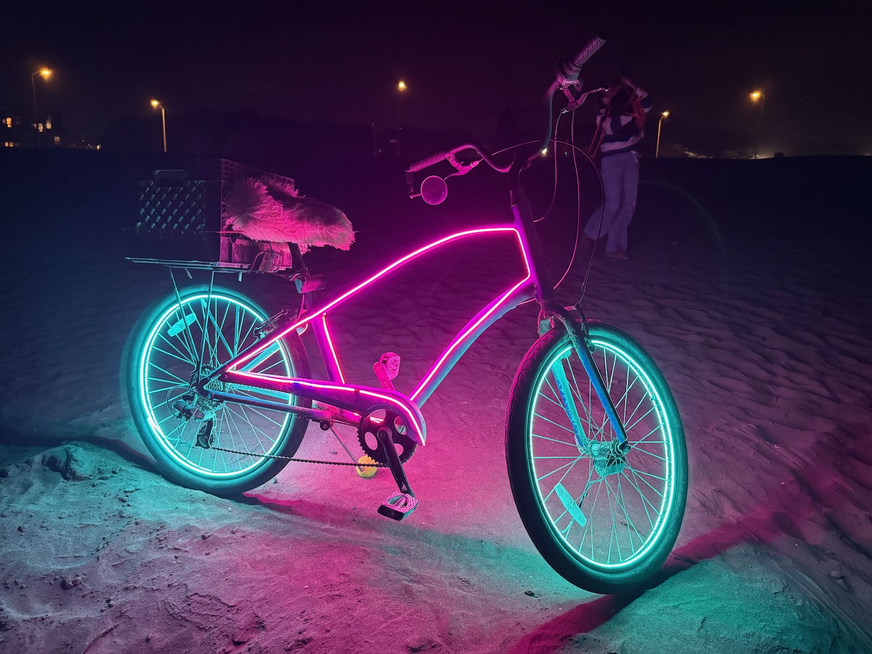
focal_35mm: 24
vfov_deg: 56.8
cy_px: 327
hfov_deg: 71.6
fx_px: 605
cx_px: 436
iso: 800
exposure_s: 1/53
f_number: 1.78
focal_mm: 6.76
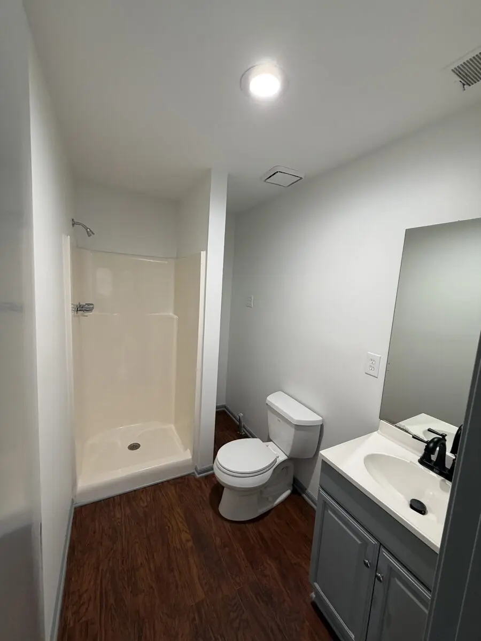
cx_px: 240
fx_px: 259
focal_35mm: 14
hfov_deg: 85.7
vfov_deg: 102.1
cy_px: 320
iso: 160
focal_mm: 2.22
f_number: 2.2
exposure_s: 1/60
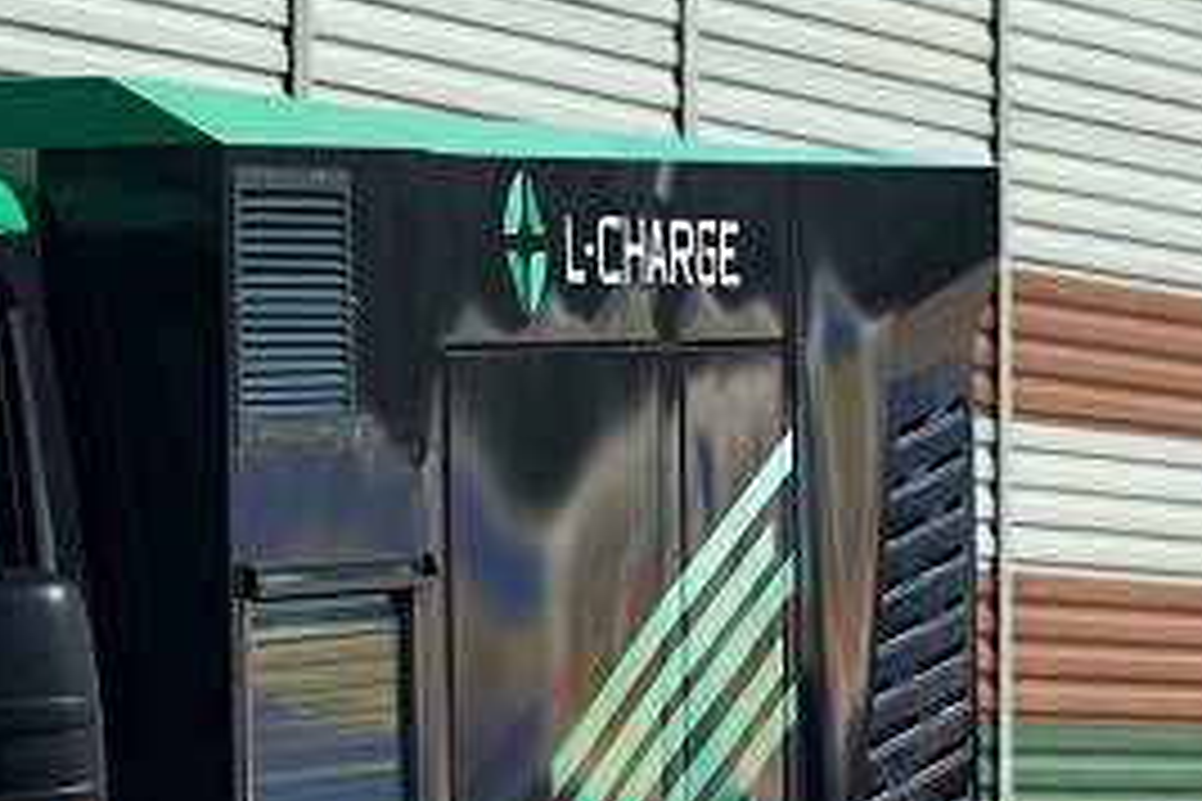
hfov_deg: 5.2
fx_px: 13188
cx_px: 585
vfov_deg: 3.5
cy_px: 1130
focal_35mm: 395
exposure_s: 1/1250
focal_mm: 75
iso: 200
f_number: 4
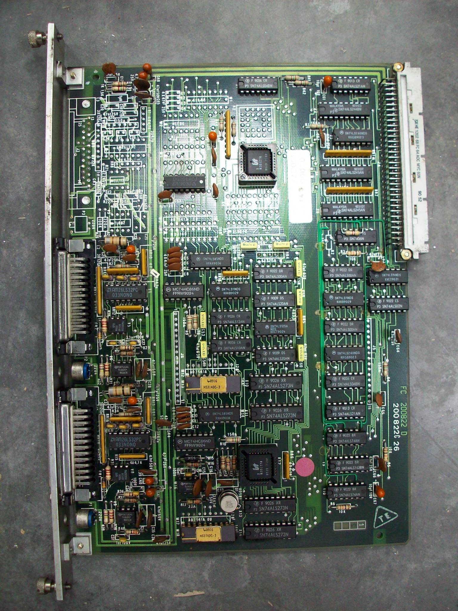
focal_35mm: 34
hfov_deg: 41.8
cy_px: 306
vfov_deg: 54.0
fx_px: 600
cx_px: 229
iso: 160
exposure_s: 1/40.5
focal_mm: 5.7
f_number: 2.8
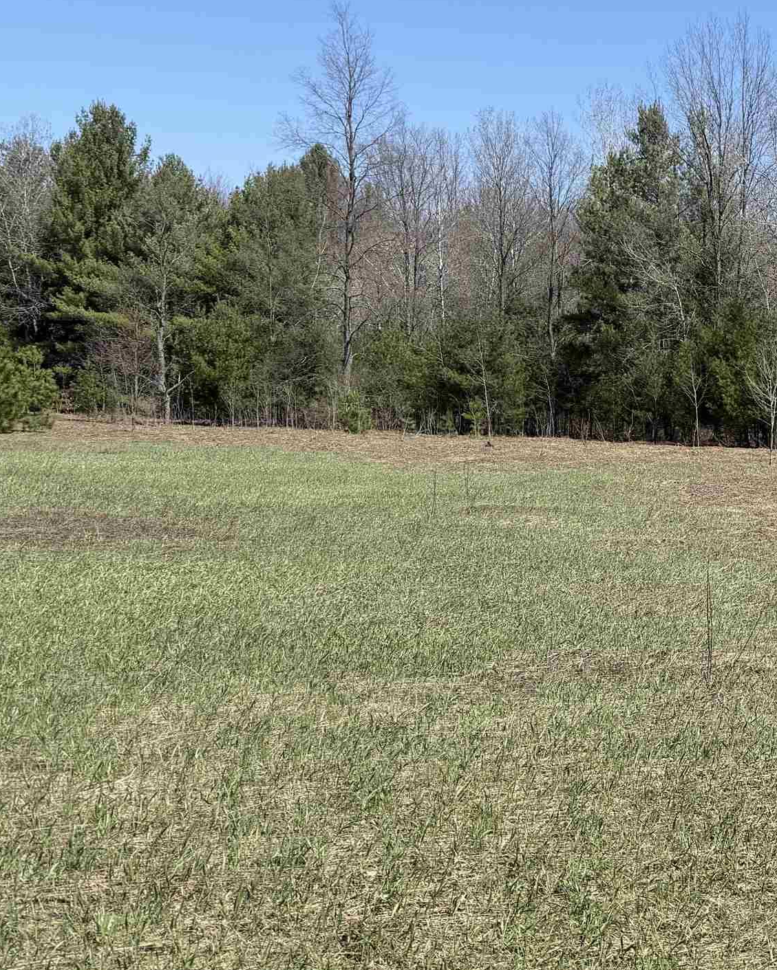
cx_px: 977
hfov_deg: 25.9
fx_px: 1466
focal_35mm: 51
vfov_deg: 36.5
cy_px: 397
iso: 80
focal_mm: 6.76
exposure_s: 1/3021
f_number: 1.78
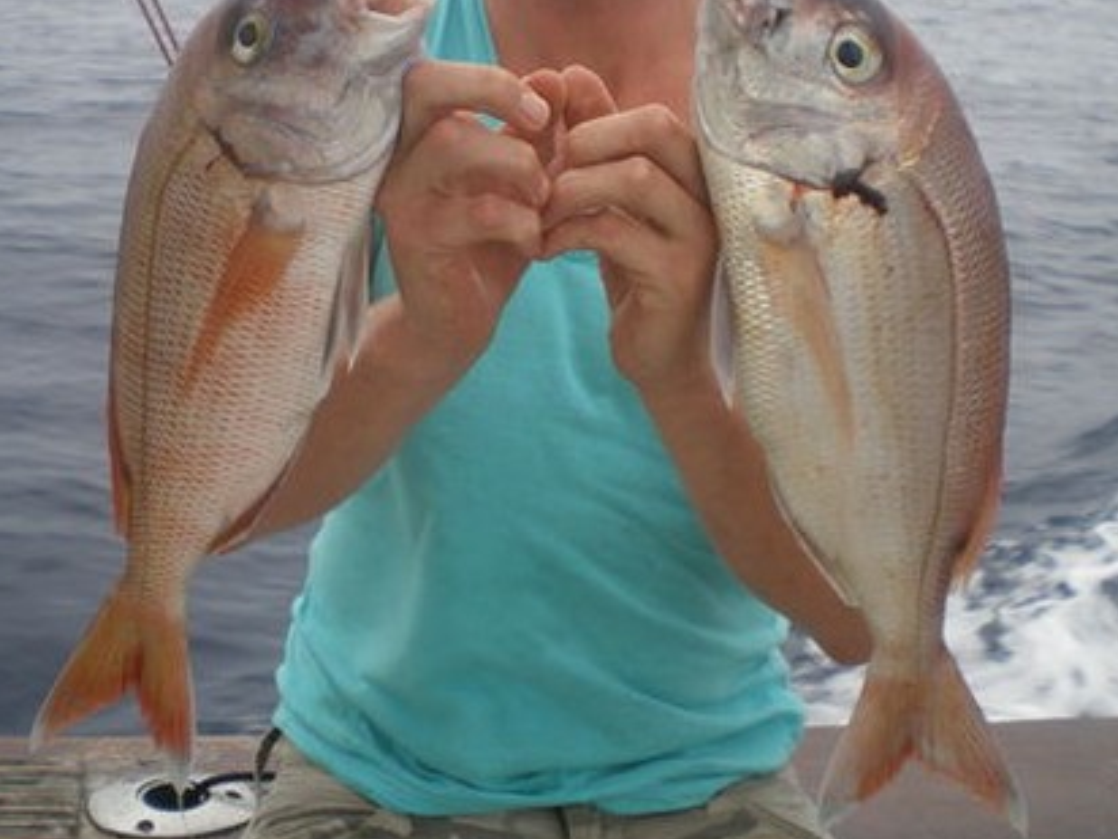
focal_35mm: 55
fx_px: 1776
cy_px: 239
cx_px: 518
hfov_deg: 34.9
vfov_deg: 26.3
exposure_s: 1/125
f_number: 3.1
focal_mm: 6.3
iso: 50
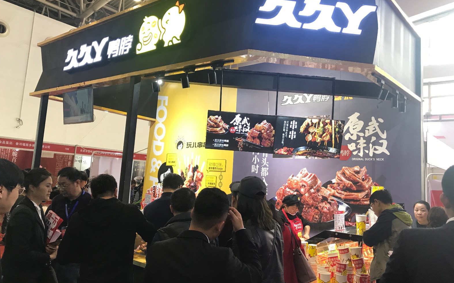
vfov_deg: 41.8
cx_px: 226
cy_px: 133
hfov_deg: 62.9
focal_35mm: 30
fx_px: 371
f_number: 1.8
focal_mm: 3.99
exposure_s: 1/33
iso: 25
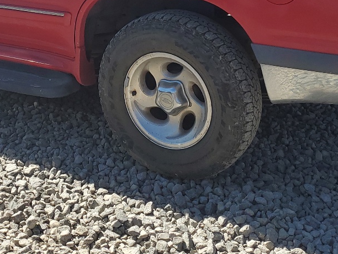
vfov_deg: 20.6
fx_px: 664
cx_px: 117
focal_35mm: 68
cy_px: -29
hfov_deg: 28.4
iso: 50
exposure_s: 1/2500
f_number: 1.5
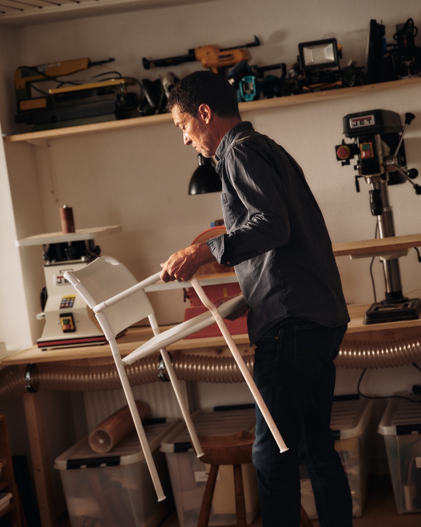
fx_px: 1293
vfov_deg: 23.0
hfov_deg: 18.5
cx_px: 209
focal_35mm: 83
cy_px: 278
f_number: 5
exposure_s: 1/125
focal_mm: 100
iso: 800
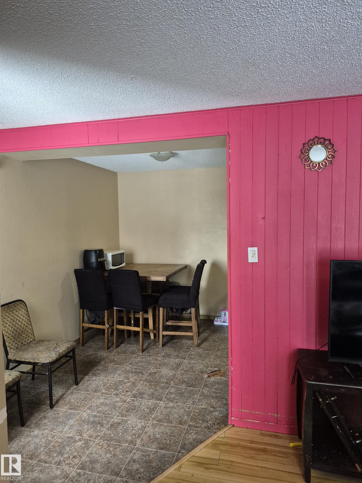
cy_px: 242
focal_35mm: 23
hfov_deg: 58.9
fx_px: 321
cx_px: 181
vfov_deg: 73.9
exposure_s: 1/120
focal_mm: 5.4
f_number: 1.8
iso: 800
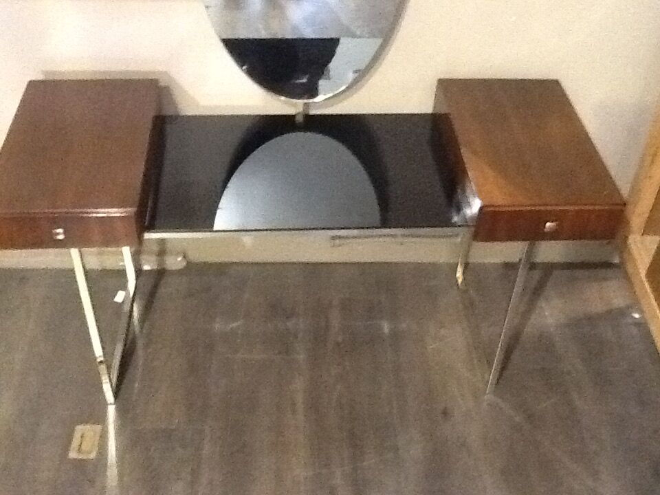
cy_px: 248
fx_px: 839
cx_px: 330
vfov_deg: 32.9
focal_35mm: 44
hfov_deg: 42.9
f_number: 2.4
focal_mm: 2.03
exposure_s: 1/17
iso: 640
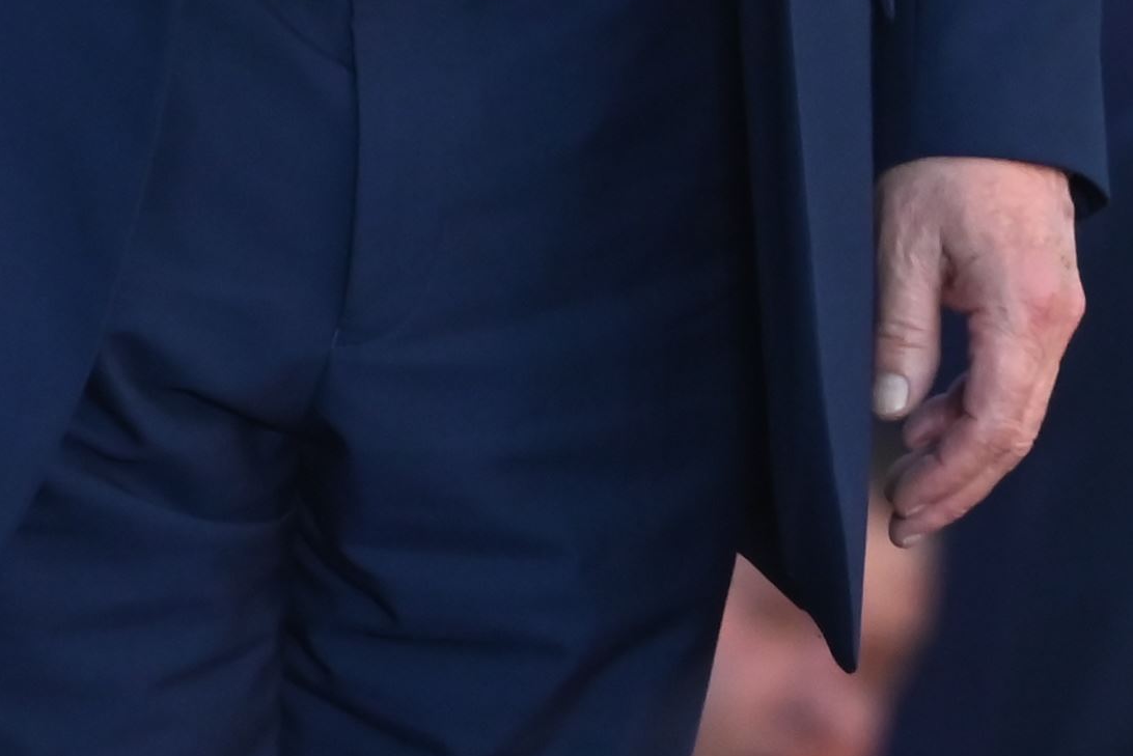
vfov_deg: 0.4
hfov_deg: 0.6
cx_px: 15
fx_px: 104083
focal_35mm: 3306
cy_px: -689
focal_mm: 600
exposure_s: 1/500
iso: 1400
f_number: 6.3
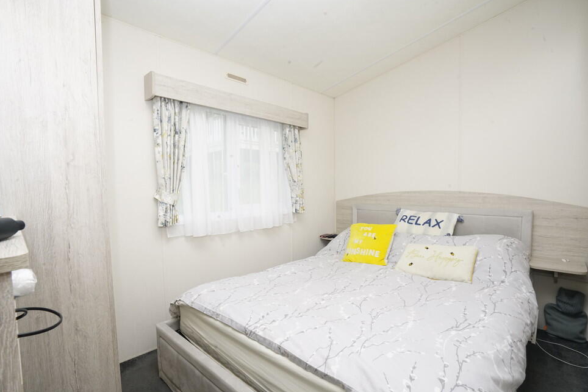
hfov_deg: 93.3
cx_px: 288
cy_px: 207
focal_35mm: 17
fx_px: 278
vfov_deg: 70.4
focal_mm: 16
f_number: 16
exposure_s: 1/60
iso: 1600
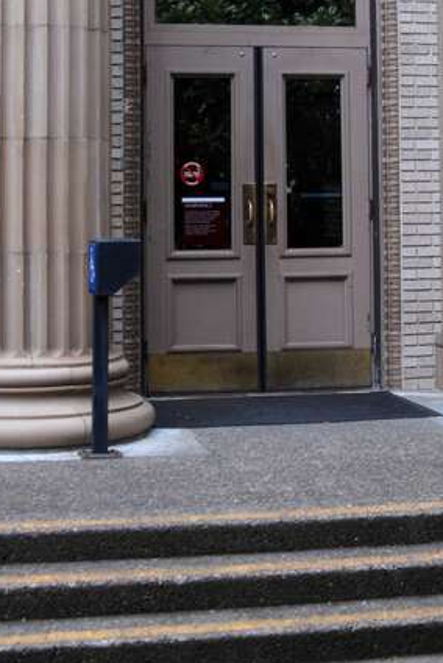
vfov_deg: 24.9
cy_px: 70
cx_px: 300
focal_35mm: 79
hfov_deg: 17.3
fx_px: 1456
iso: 160
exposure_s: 1/400
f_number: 3.5
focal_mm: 28
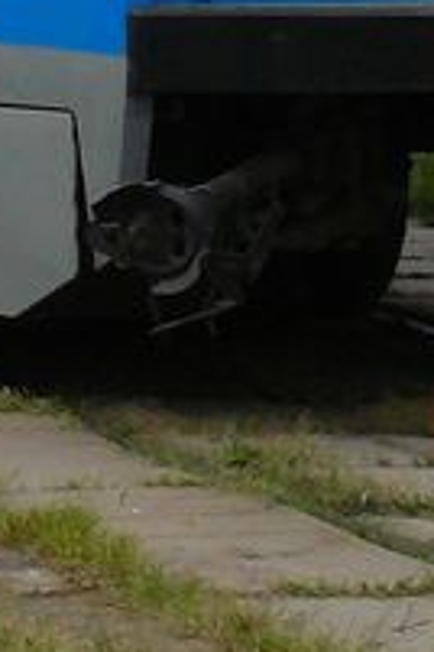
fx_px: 6708
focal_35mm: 371
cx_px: -49
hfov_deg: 3.7
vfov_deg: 5.5
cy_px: -525
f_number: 5
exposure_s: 1/640
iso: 200
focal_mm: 11.6
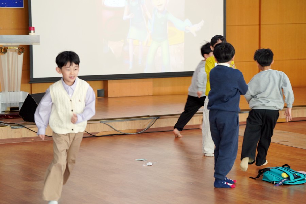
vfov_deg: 12.2
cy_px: 102
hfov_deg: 18.3
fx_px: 952
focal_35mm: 112
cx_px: 153
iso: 1250
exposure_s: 1/160
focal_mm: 112
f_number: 4
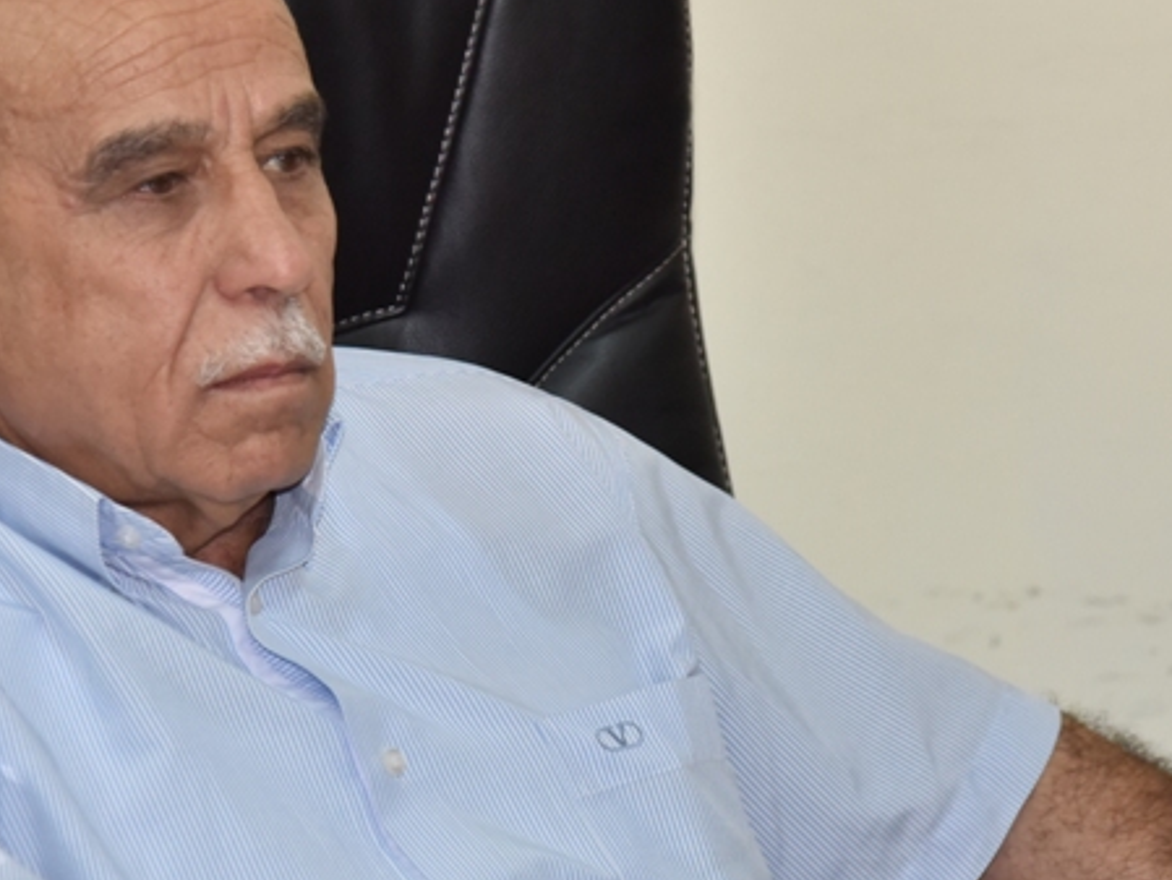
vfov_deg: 6.2
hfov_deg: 8.2
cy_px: 427
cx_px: 371
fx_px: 8162
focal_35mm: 241
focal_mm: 110
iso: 1600
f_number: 5.6
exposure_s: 1/250
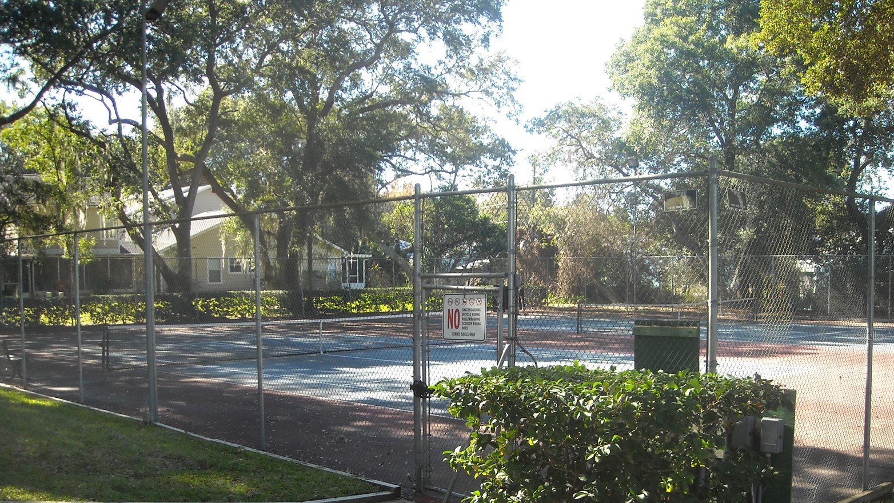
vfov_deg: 30.2
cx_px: 453
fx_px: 925
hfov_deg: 51.6
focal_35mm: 39
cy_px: 336
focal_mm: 5.7
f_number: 2.8
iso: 64
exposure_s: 1/129
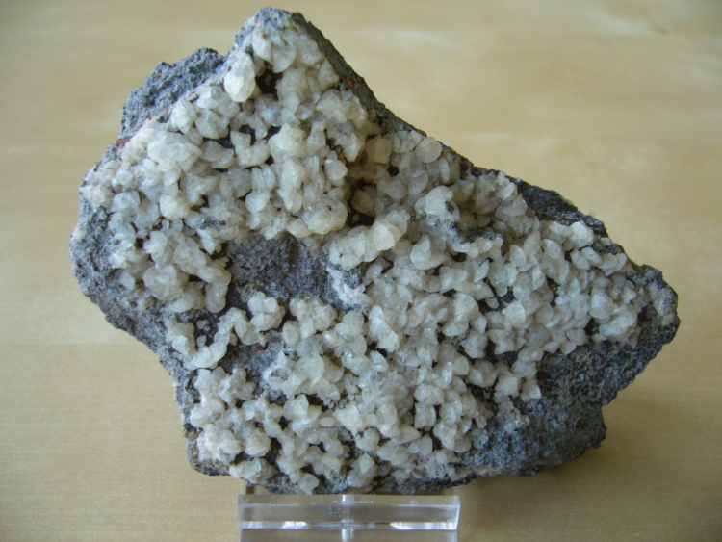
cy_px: 271
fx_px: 730
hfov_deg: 52.6
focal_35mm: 35
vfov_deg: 40.7
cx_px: 361
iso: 100
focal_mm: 5.8
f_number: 2.8
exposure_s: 1/15
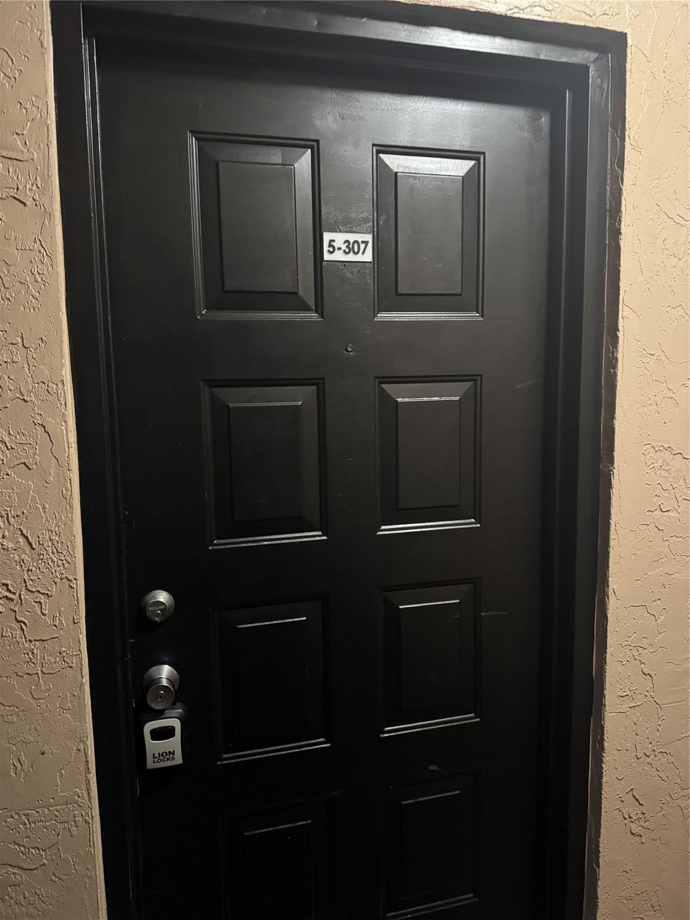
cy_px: 460
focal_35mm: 24
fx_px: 638
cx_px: 345
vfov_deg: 71.6
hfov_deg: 56.8
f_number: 1.78
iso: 1250
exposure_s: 1/30
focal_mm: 6.76
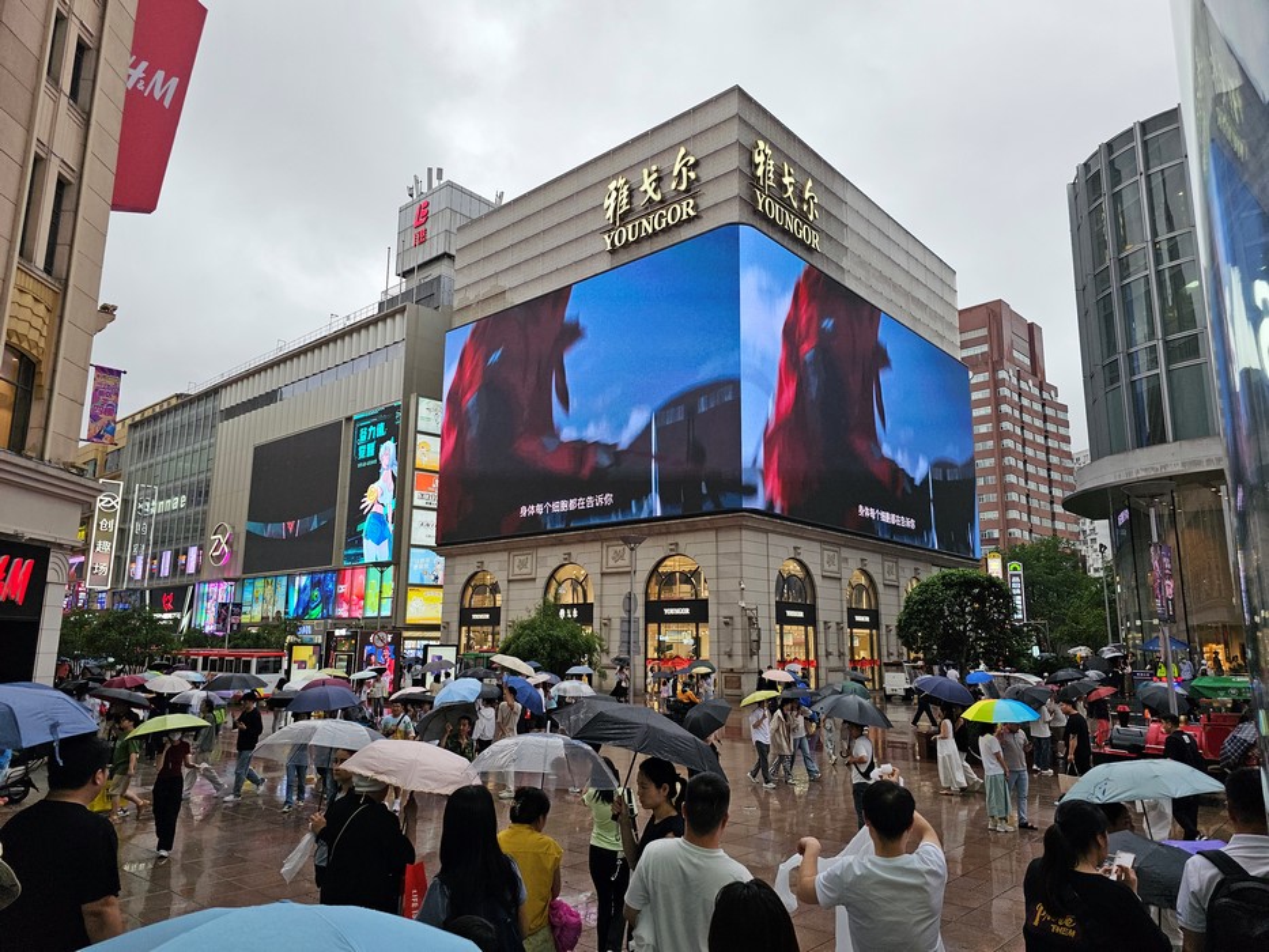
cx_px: 634
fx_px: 843
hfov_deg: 73.9
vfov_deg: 58.9
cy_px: 476
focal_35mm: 23
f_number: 1.7
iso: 80
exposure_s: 1/359
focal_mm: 6.3
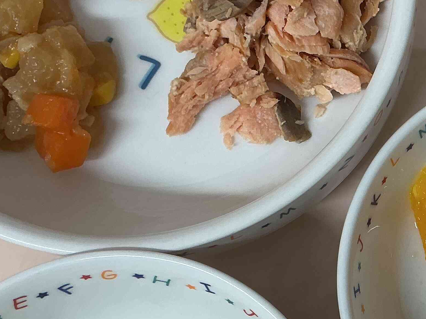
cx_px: 475
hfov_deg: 24.2
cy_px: 228
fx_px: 923
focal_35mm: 75
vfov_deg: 19.5
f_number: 1.8
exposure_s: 1/60
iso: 40
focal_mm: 3
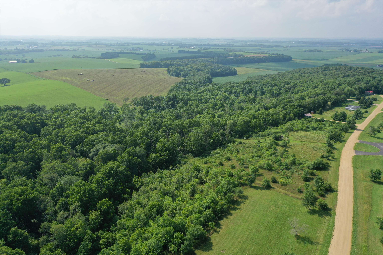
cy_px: 128
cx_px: 192
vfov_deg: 46.4
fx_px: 298
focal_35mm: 28
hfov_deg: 65.5
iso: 100
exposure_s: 1/2000
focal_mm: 10.26
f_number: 2.8
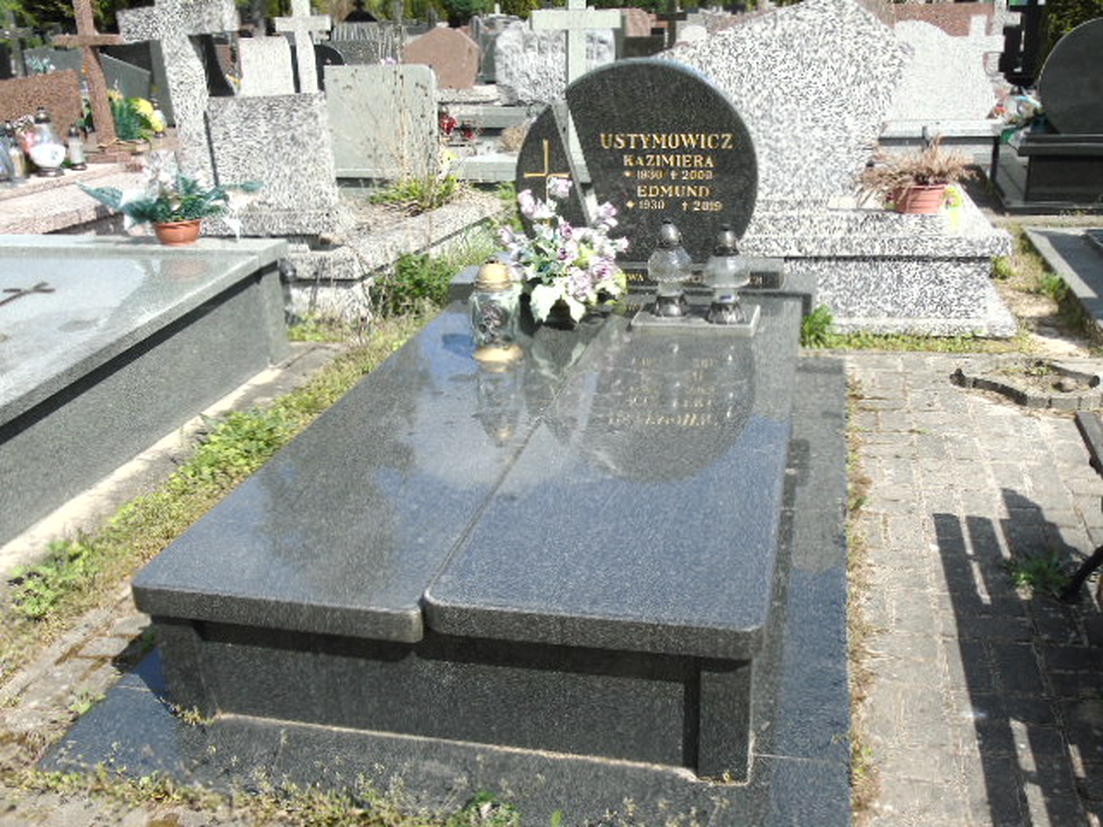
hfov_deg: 54.0
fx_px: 1083
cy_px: 414
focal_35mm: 34
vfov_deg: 41.8
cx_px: 552
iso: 80
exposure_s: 1/640
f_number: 3.8
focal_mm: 6.1
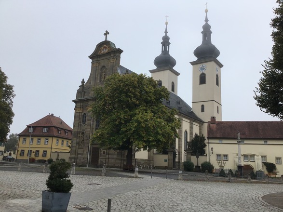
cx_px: 142
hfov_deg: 58.4
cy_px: 106
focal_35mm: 31
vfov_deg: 45.4
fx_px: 253
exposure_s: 1/1131
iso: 25
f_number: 2.4
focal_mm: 3.3
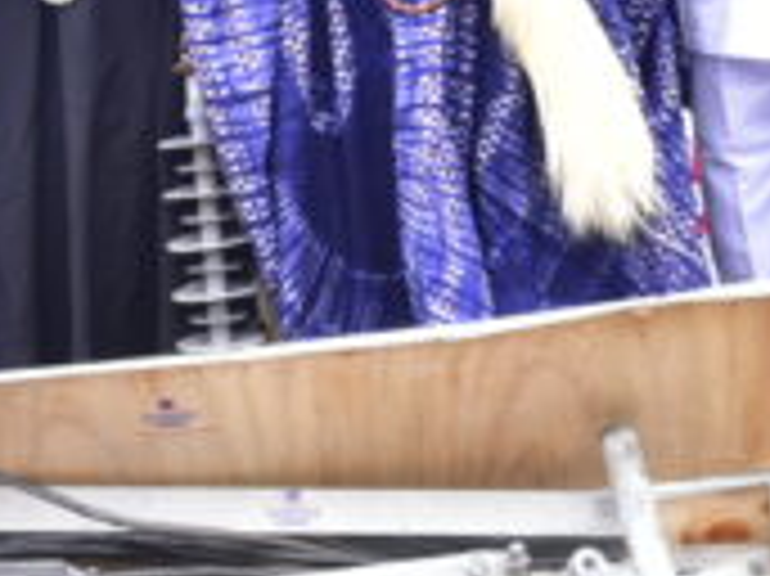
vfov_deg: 11.6
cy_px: 68
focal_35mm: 127
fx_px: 2823
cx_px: 347
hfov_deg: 15.5
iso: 400
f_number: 11
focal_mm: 30
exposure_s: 1/100
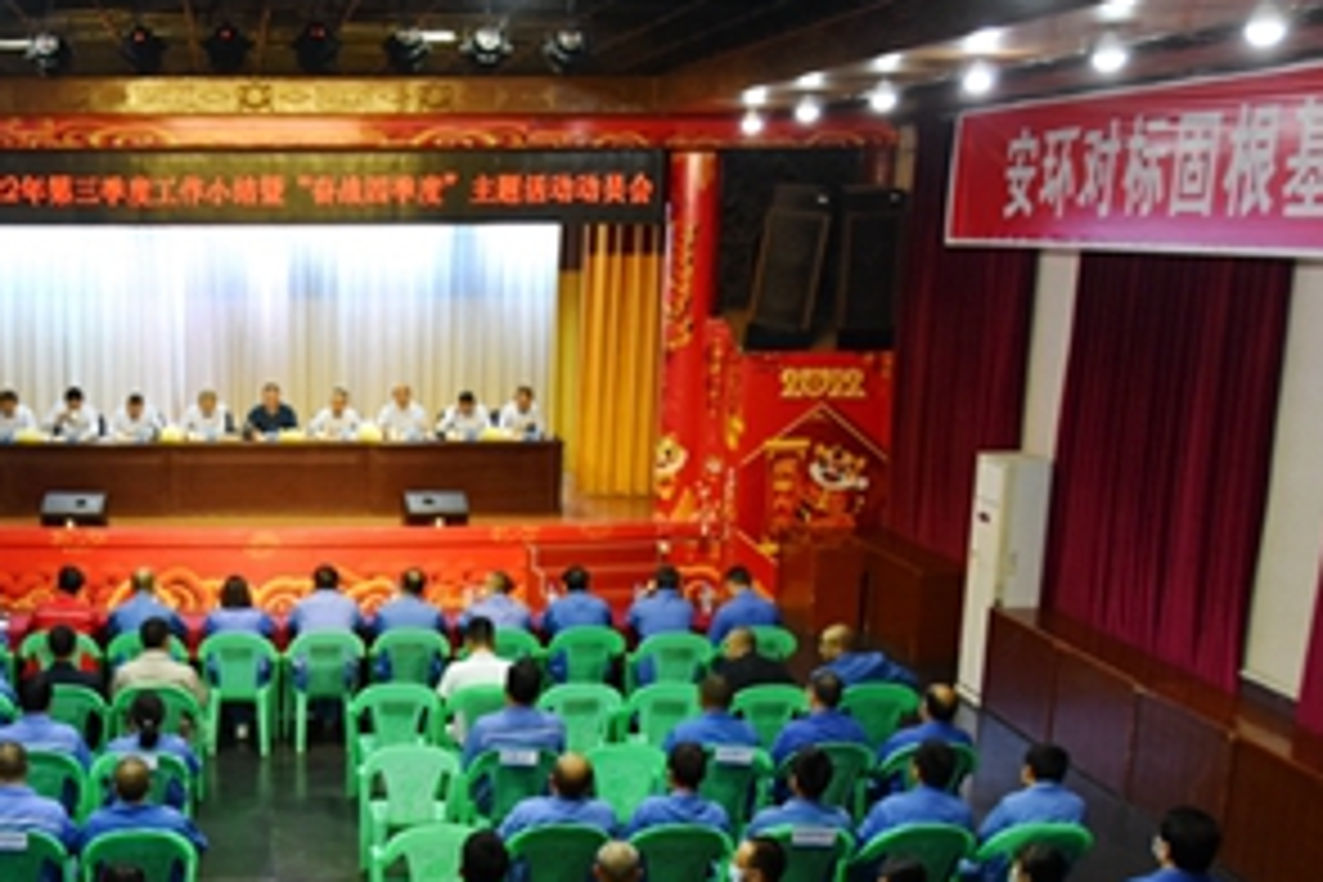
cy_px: 727
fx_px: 1727
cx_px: 297
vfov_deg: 28.0
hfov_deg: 40.5
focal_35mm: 47
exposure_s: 1/200
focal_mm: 18
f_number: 3.5
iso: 800
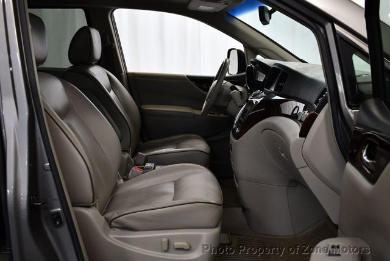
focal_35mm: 36
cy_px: 130
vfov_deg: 36.9
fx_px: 390
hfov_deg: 53.1
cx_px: 195
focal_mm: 18
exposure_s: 1/160
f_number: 3.5
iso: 800
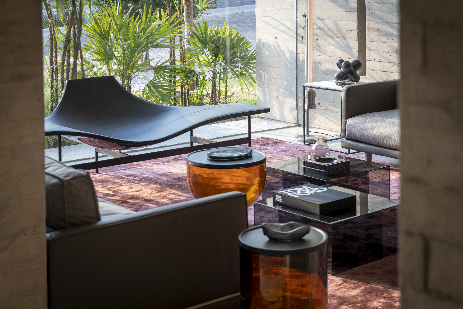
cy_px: 154
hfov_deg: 28.8
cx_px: 232
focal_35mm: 70
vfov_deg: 19.5
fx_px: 900
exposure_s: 1/30
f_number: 7.1
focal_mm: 70
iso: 160
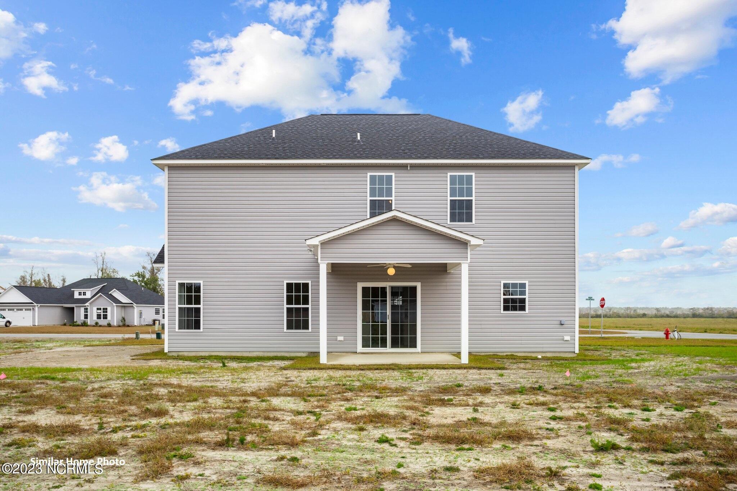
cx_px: 368
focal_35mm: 30
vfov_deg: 43.6
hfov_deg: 61.9
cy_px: 246
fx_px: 614
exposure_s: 1/320
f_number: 8
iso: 160
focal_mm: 30
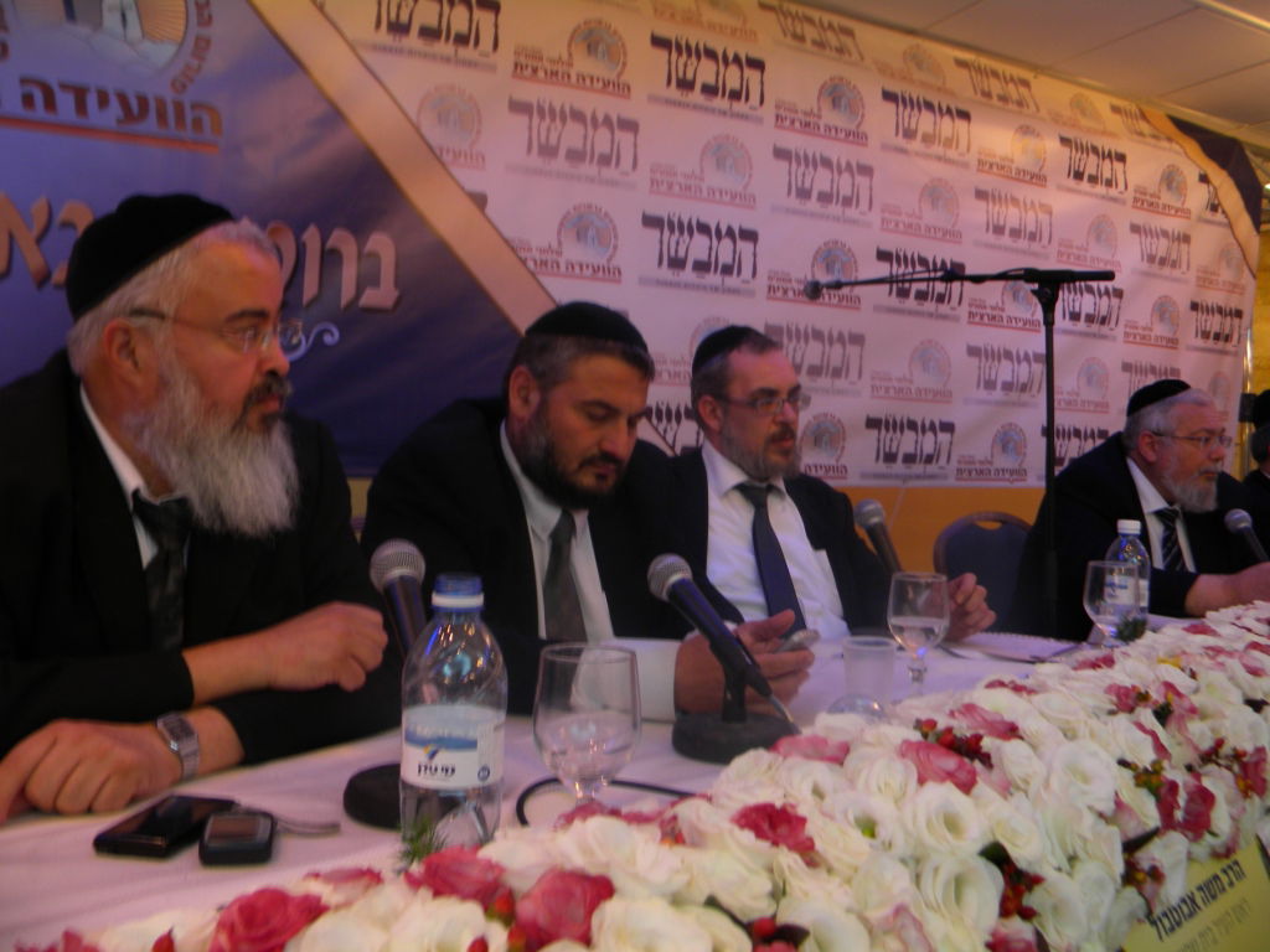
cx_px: 635
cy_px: 476
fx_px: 1027
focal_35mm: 28
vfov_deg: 49.7
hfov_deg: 63.4
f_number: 3.5
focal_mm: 5
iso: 80
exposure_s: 1/10.4
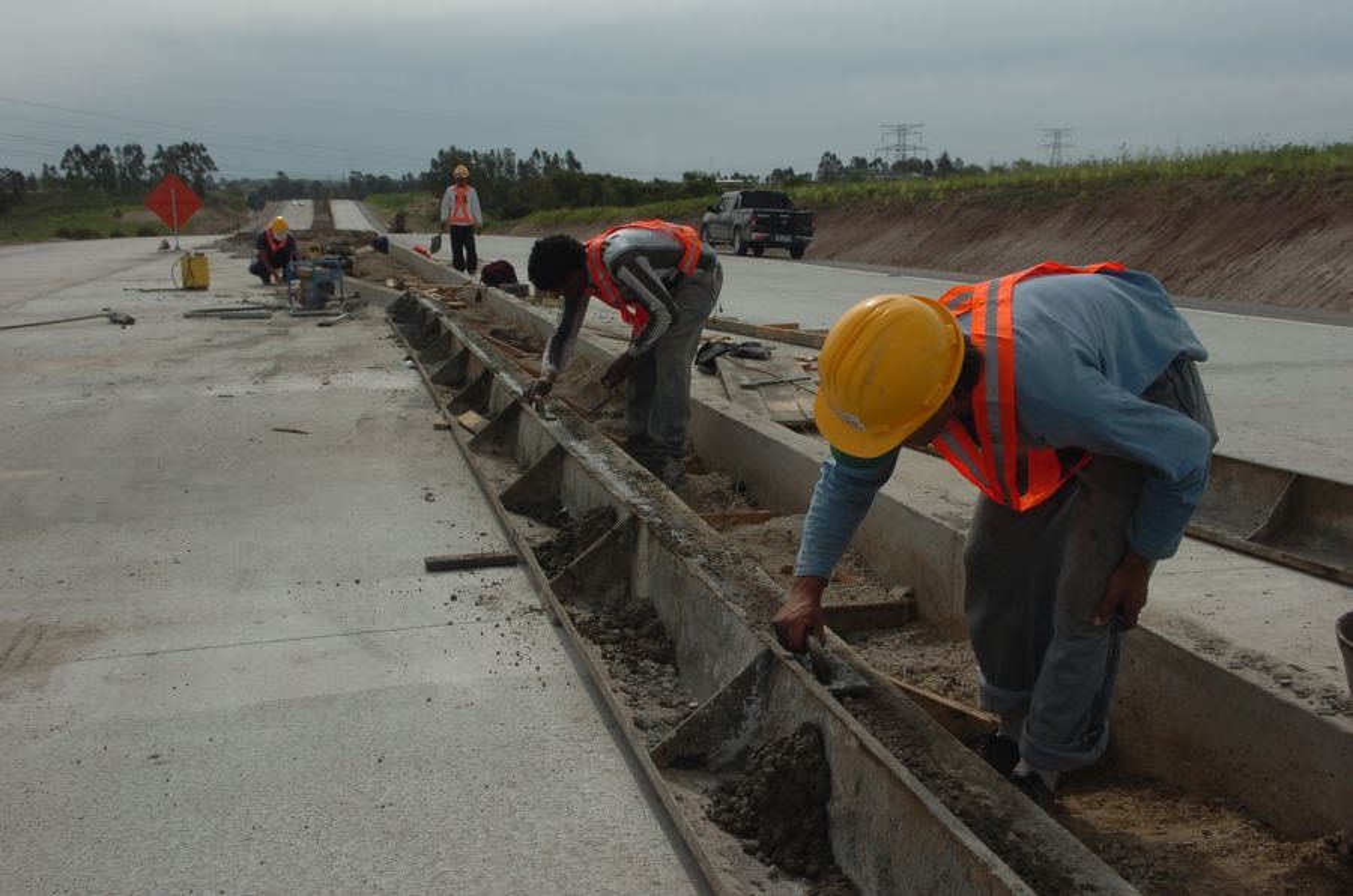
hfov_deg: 57.3
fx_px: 1238
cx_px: 676
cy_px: 448
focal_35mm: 33
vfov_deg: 39.8
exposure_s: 1/800
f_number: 8
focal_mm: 22
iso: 200
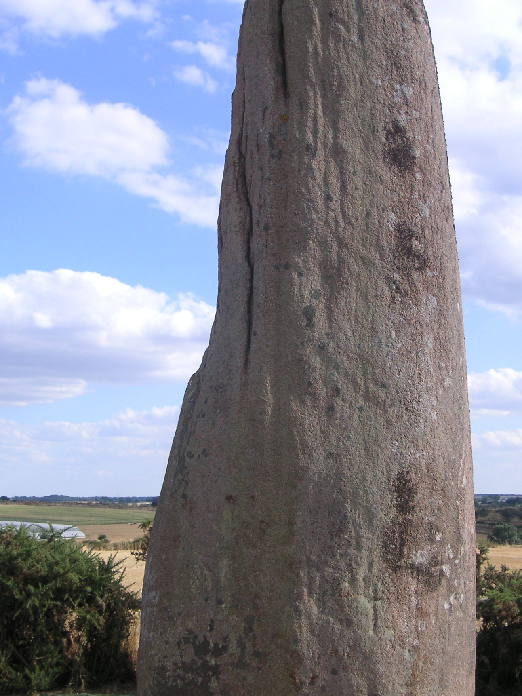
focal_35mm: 55
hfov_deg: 26.5
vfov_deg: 34.9
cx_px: 329
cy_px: 369
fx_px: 1106
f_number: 6.7
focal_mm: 6.1
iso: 50
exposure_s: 1/180
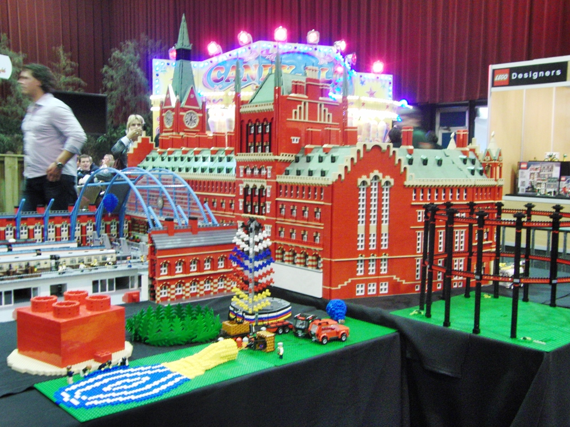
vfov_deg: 38.7
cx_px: 285
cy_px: 214
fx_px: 609
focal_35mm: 37
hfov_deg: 50.1
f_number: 3
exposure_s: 1/13
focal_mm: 6.5
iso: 400
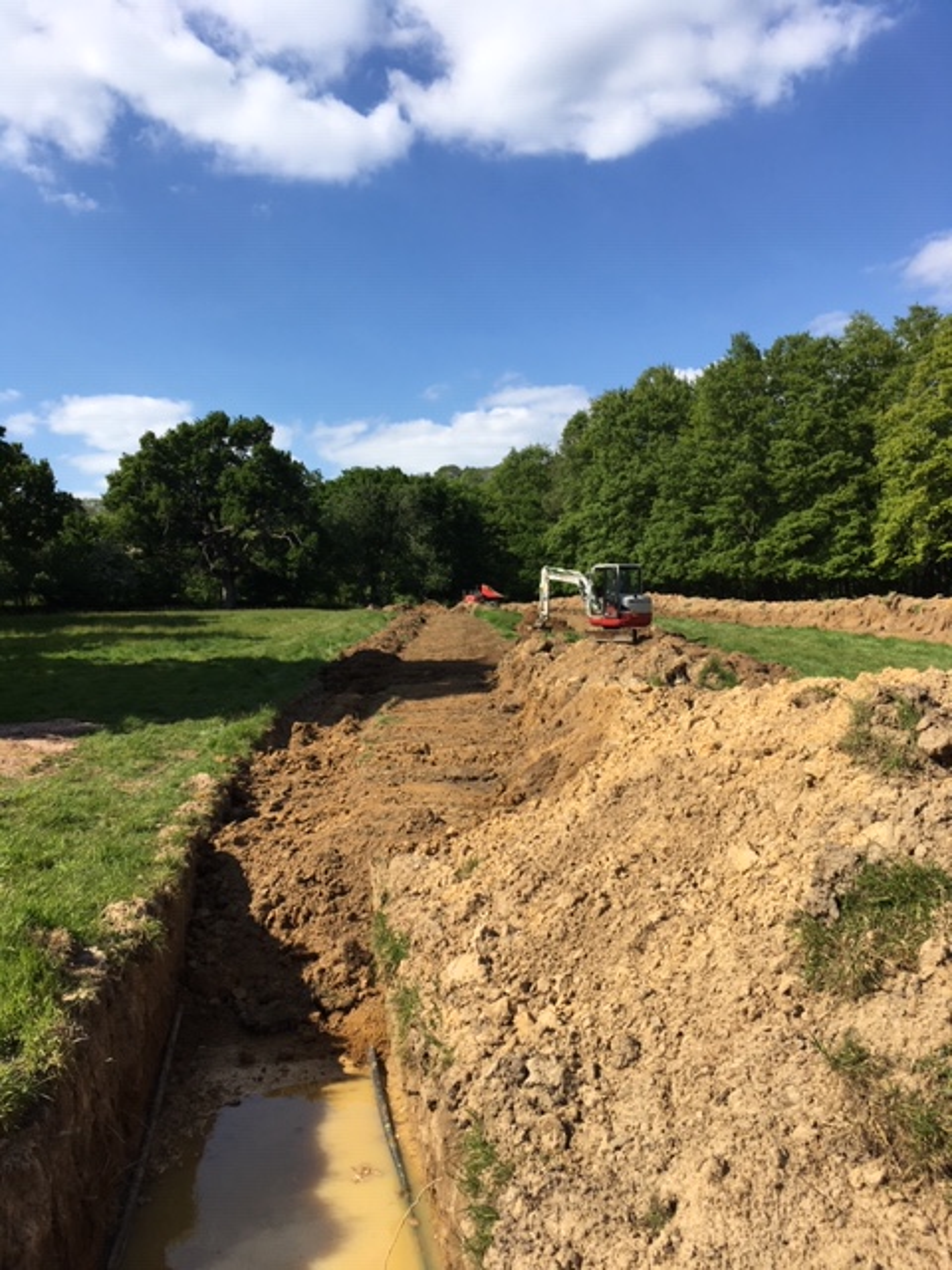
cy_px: 635
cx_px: 476
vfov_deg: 61.7
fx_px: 1063
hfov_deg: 48.2
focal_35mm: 29
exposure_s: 1/1570
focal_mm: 4.15
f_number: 2.2
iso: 25
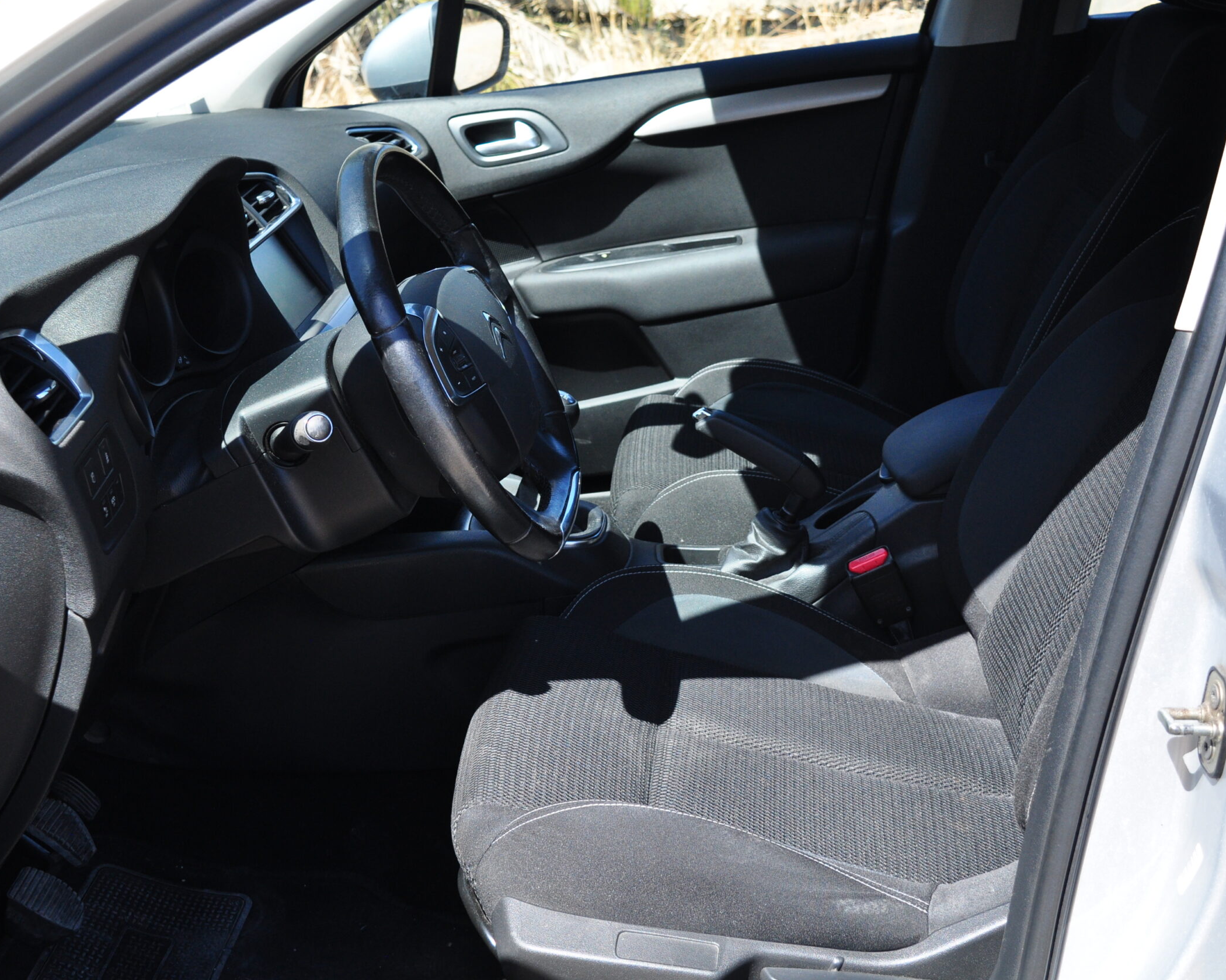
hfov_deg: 38.8
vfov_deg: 31.5
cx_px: 594
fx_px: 1742
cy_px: 486
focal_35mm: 48
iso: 500
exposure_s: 1/640
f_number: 5.6
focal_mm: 28
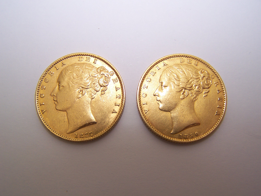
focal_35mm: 38
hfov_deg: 49.0
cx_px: 130
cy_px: 98
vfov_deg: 37.7
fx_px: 287
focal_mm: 6.3
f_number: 2.8
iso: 80
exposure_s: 1/60
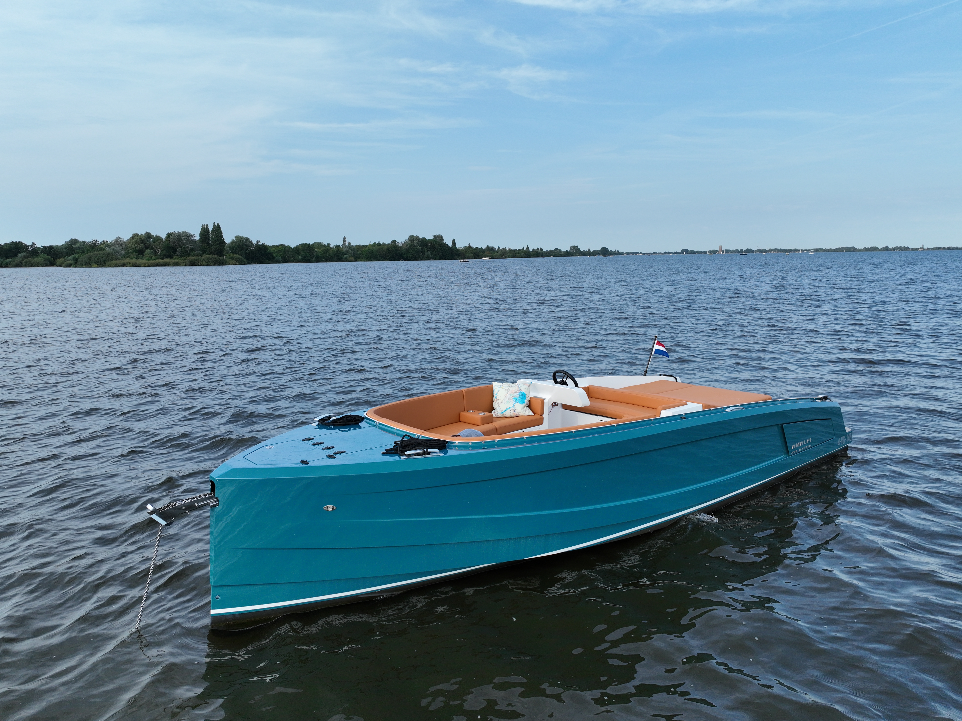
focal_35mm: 24
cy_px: 360
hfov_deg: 71.6
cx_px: 481
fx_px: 667
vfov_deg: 56.8
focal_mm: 12.29
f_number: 2.8
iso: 200
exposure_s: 1/1000
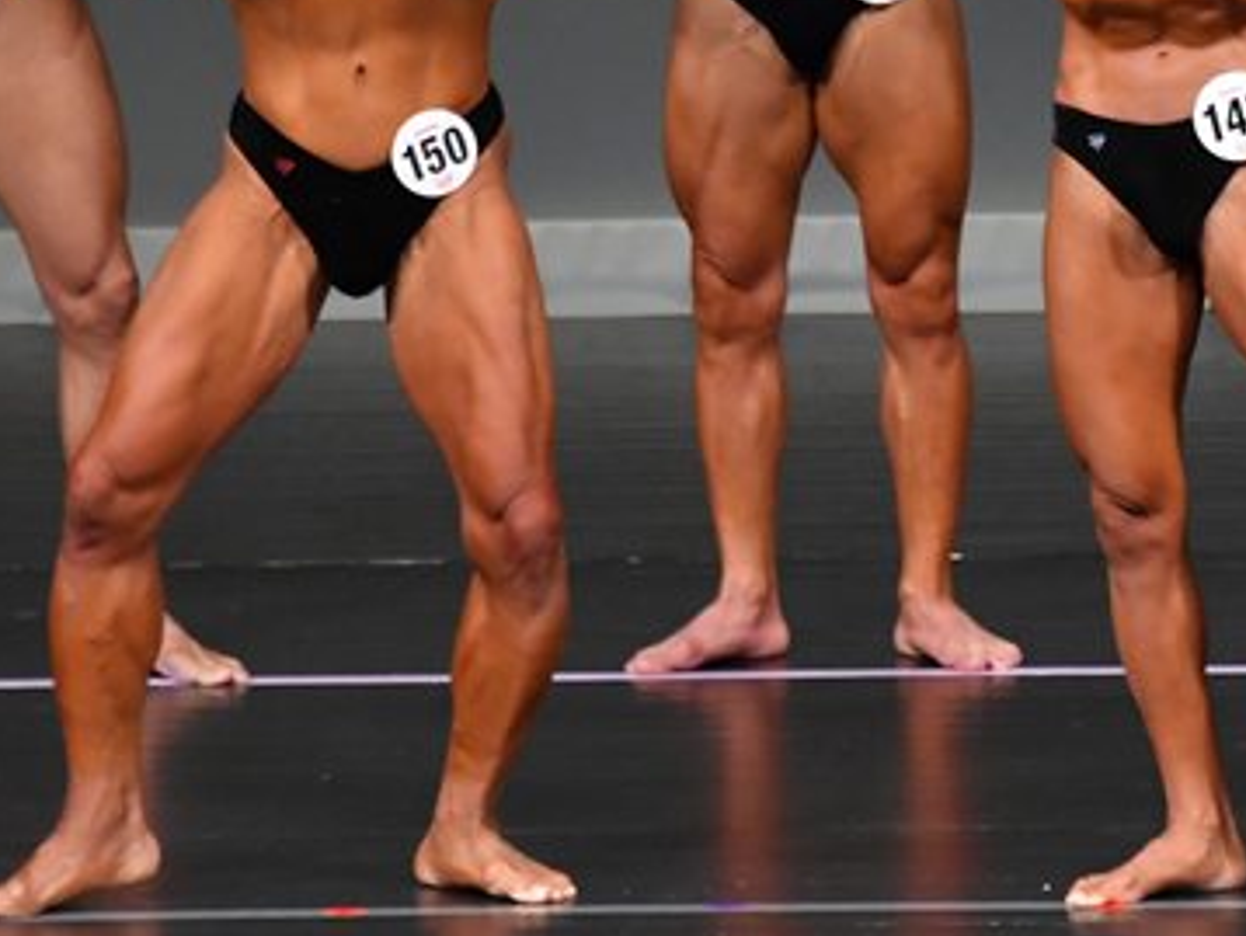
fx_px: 25826
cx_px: 1161
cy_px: 122
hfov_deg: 2.8
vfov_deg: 2.1
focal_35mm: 717
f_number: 5.6
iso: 4000
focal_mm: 230
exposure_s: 1/400
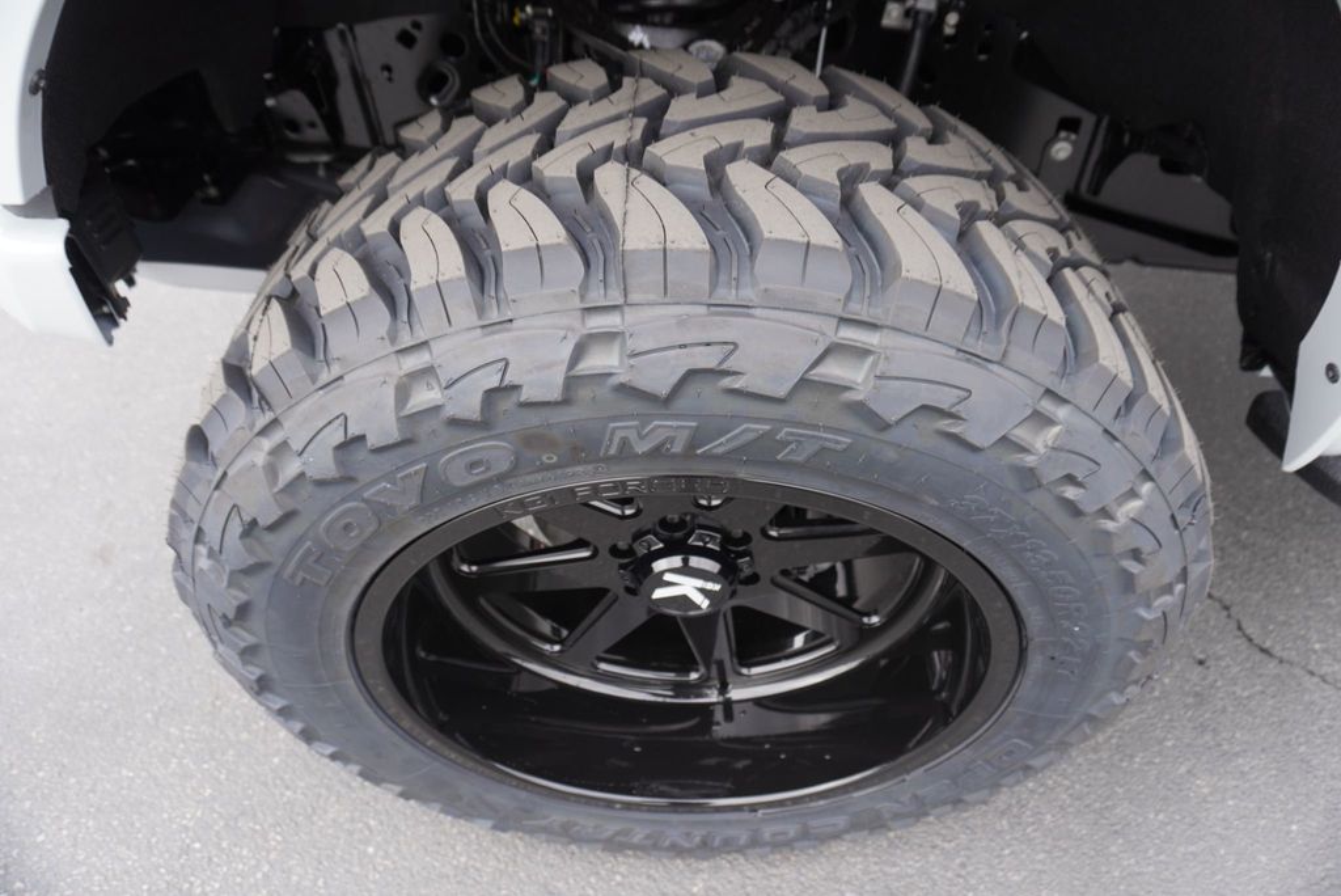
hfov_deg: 73.7
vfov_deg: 53.2
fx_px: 894
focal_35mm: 24
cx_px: 670
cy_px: 448
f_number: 4
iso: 125
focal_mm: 16
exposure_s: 1/60
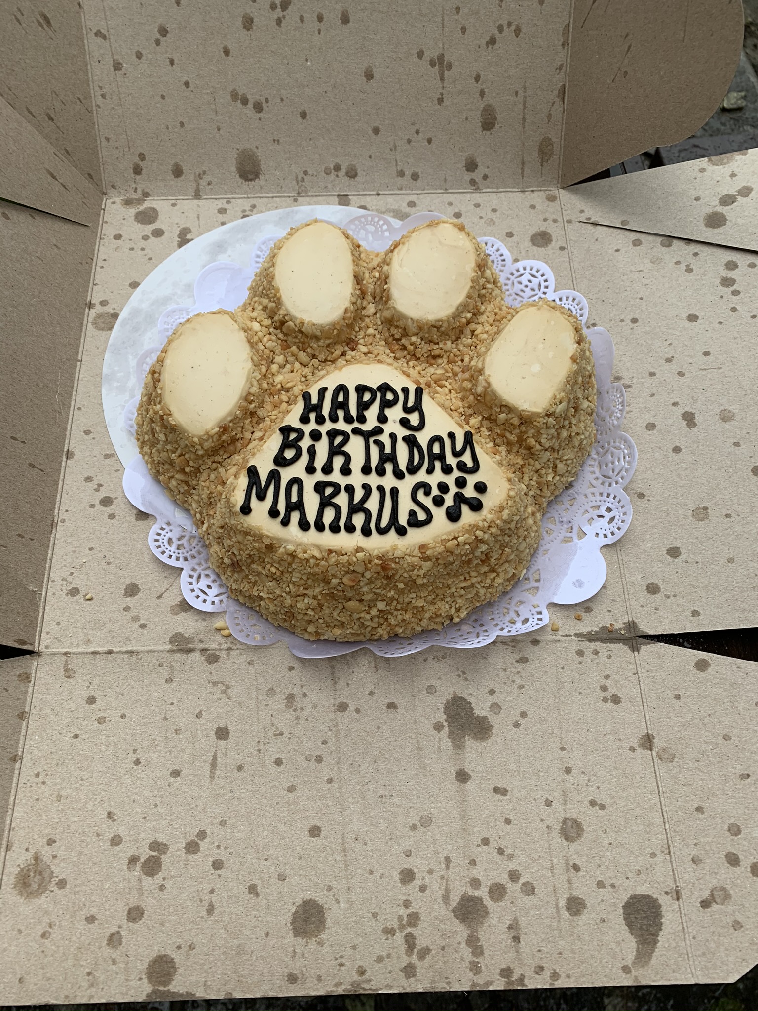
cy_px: 506
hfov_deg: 53.1
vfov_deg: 67.3
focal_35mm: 26
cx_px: 379
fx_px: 759
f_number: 1.8
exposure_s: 1/121
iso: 32
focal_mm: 4.25
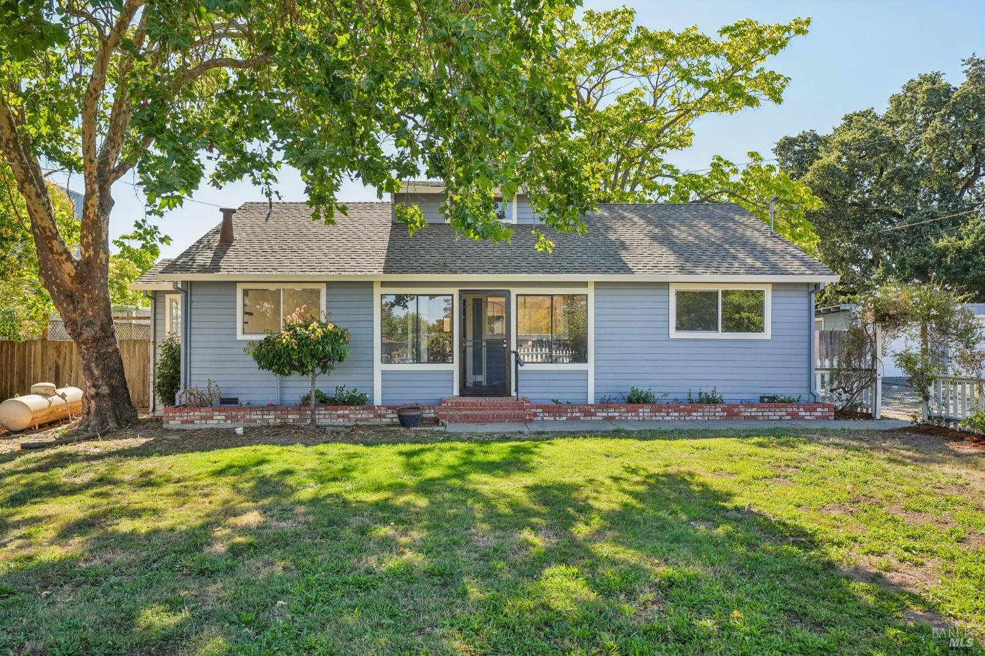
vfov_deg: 53.1
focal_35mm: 24
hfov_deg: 73.8
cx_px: 492
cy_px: 328
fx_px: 656
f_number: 8
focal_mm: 24
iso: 640
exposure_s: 1/500
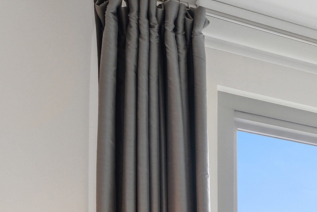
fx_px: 766
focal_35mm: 87
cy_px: 394
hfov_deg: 15.3
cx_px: 731
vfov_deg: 13.8
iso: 320
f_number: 8
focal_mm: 16
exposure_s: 1/8
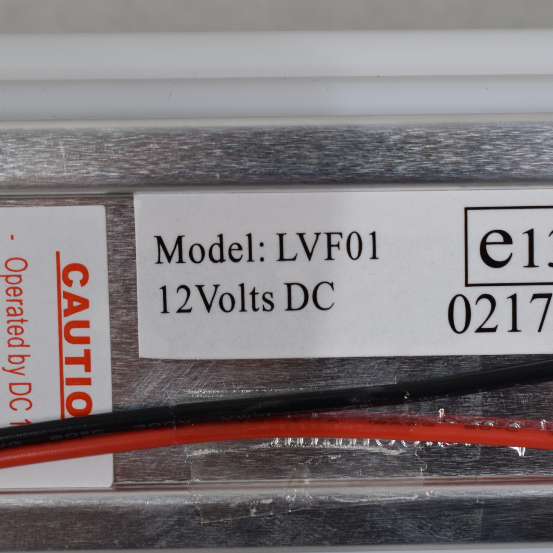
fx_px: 1663
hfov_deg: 18.8
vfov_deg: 18.9
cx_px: 364
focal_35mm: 92
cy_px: 276
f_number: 8
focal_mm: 48
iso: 360
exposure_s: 1/60
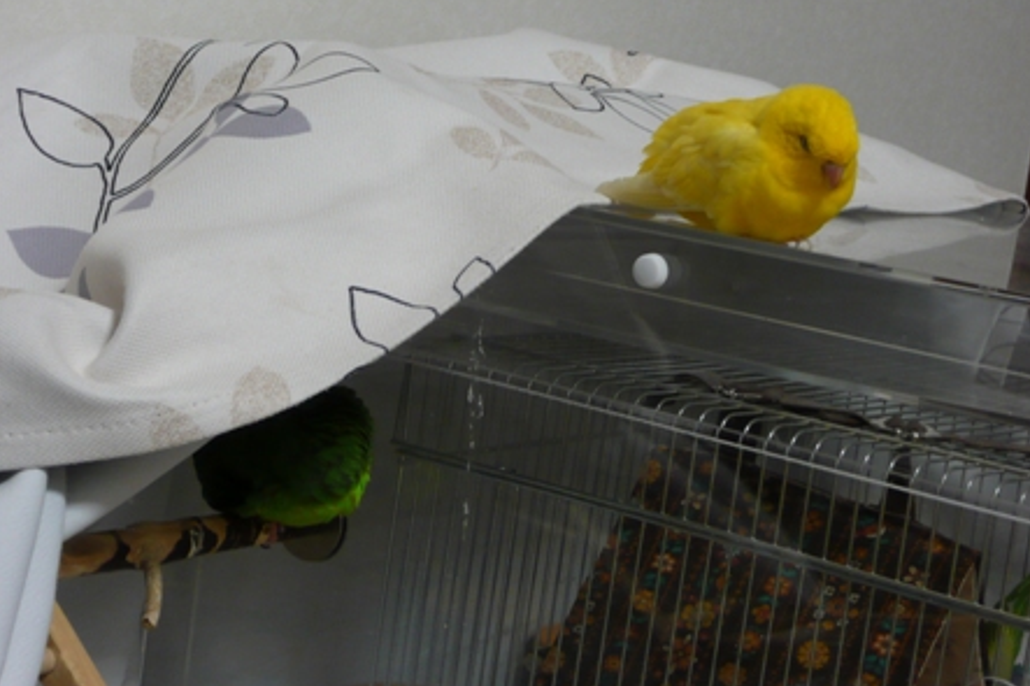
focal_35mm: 81
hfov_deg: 25.1
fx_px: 2317
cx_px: 518
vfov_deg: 16.8
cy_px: 298
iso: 200
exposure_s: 1/8
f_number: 4.6
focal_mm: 12.7
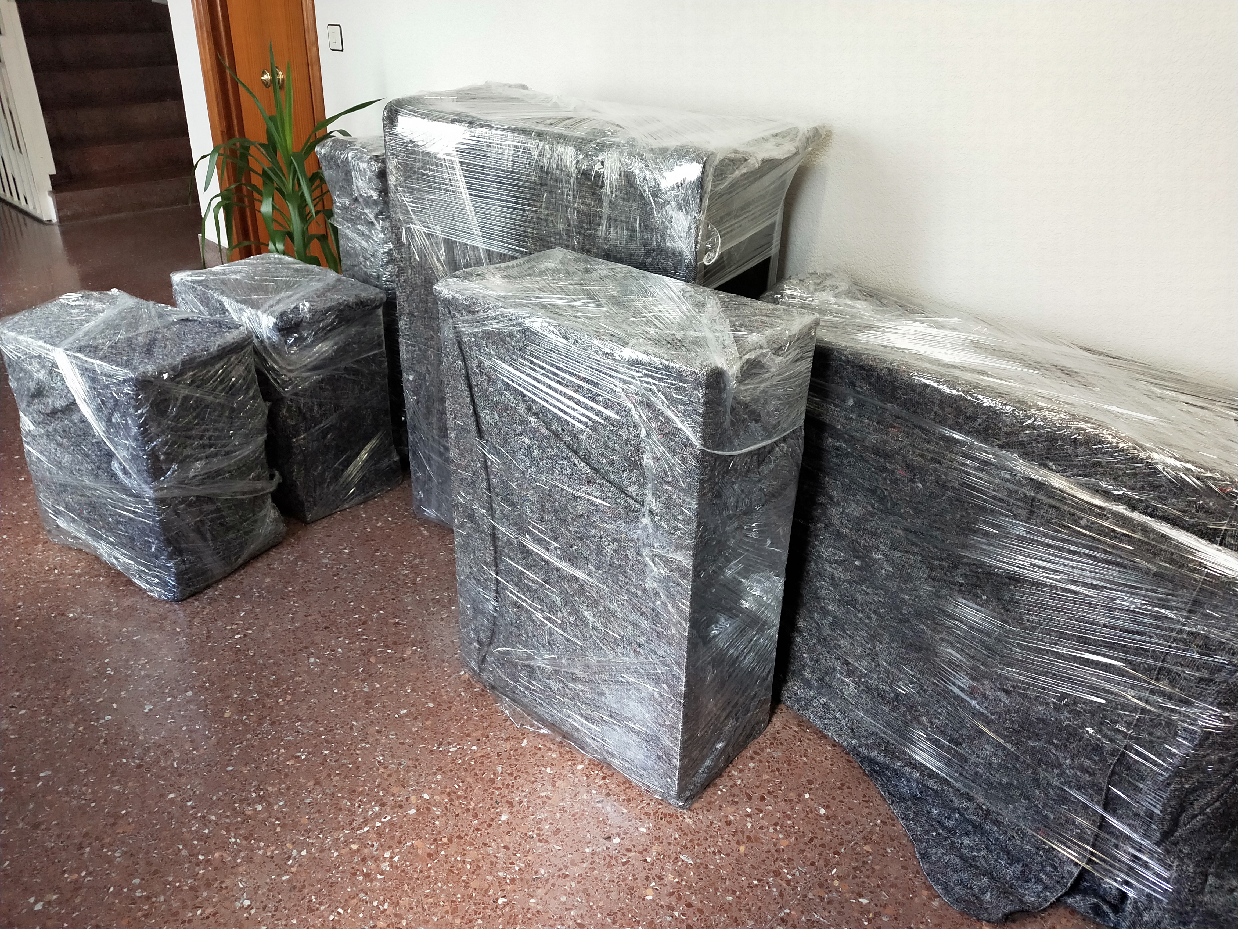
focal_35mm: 23
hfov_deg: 73.9
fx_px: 823
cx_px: 619
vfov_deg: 58.9
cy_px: 464
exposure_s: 1/50
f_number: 1.7
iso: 204
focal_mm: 3.99
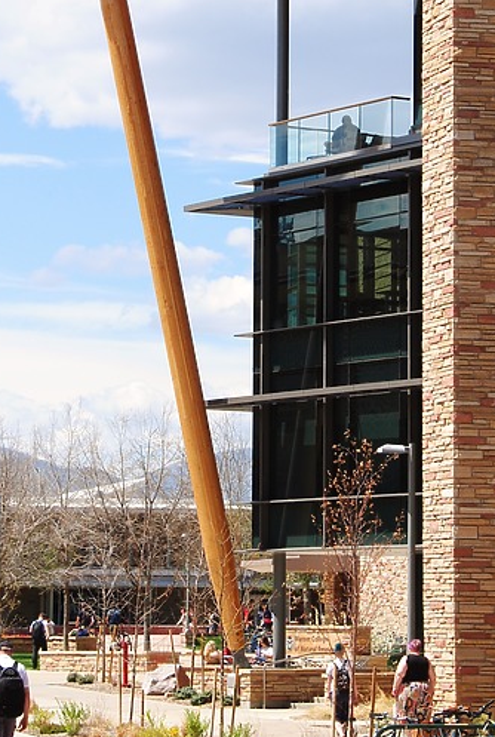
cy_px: 237
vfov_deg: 13.5
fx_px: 3117
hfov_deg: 9.1
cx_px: 236
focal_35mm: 152
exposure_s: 1/250
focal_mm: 56
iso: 160
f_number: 10
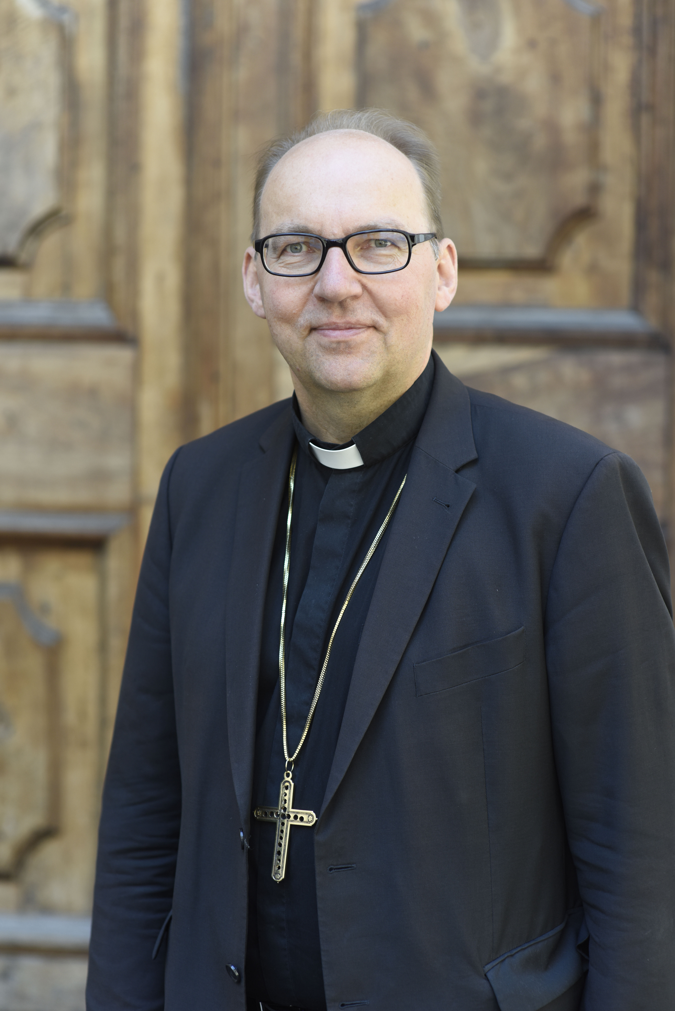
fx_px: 2389
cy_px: 506
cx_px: 338
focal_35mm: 85
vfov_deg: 23.9
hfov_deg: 16.1
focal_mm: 85
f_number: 2.8
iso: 400
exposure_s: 1/640
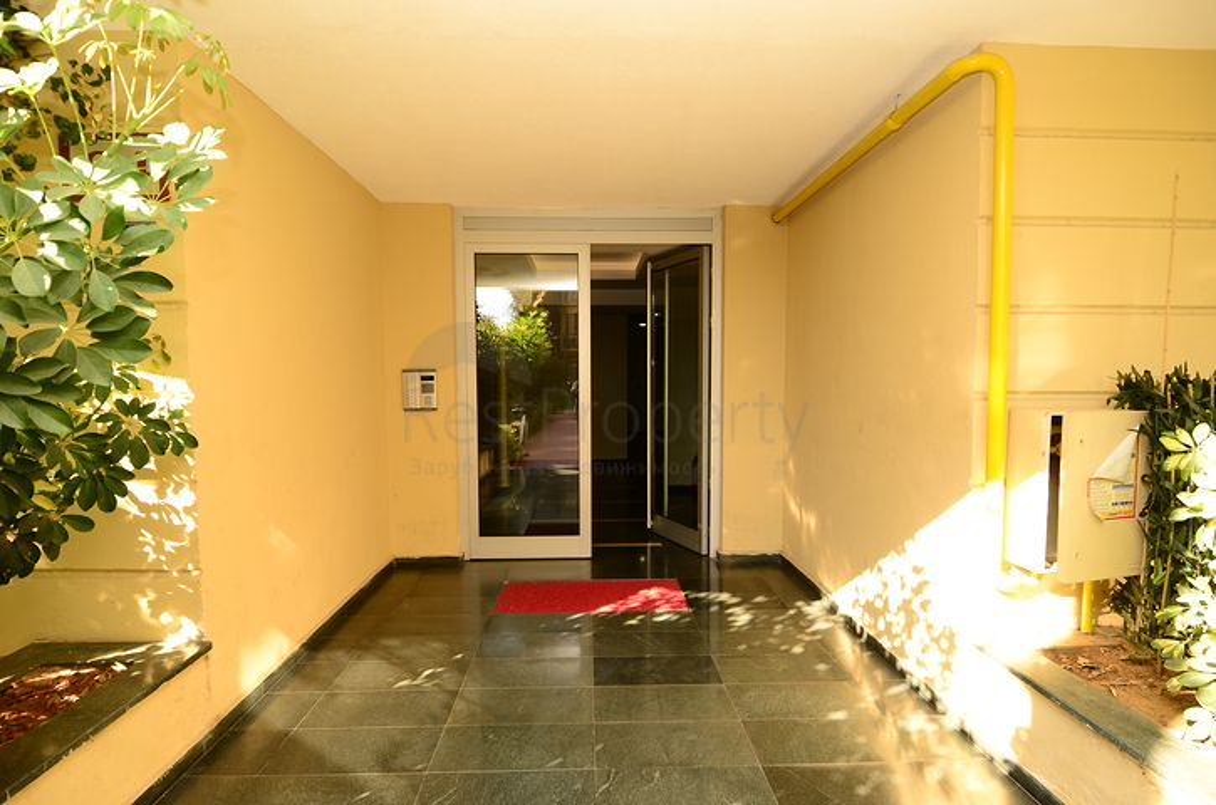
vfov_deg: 67.1
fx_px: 607
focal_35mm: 18
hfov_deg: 90.1
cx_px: 608
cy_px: 402
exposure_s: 1/80
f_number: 4
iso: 100
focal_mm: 12
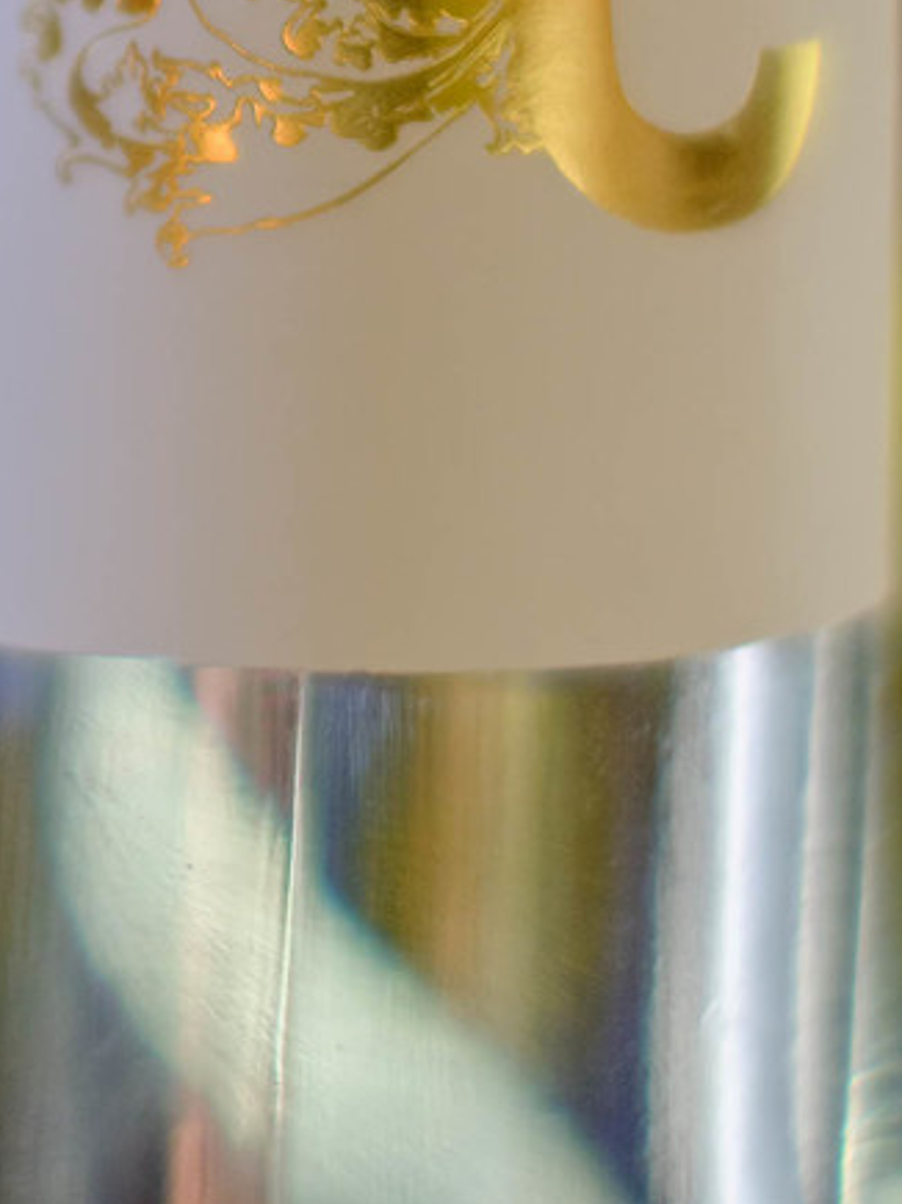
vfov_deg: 6.4
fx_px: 10741
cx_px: -122
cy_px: 7
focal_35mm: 309
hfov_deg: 4.8
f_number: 1.7
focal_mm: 80
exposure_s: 1/125
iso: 1600
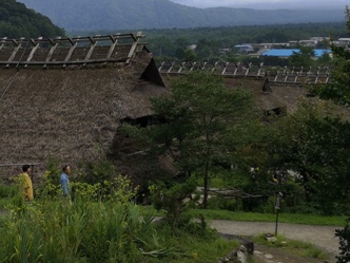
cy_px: 39
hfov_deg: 29.6
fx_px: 657
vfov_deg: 22.2
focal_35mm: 65
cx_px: 113
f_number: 1.8
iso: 50
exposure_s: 1/1527
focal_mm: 3.95
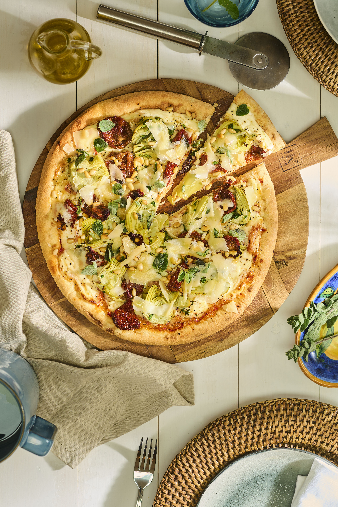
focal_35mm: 85
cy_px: 254
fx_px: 1199
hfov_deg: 16.1
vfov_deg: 23.9
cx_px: 169
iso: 320
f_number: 6.7
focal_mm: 85
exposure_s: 1/40
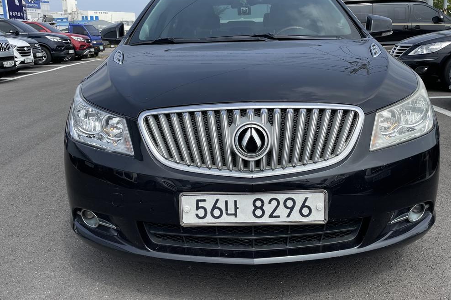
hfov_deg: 54.4
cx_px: 234
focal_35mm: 35
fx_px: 438
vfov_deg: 37.8
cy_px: 134
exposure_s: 1/2882
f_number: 1.6
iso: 32
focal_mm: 4.2
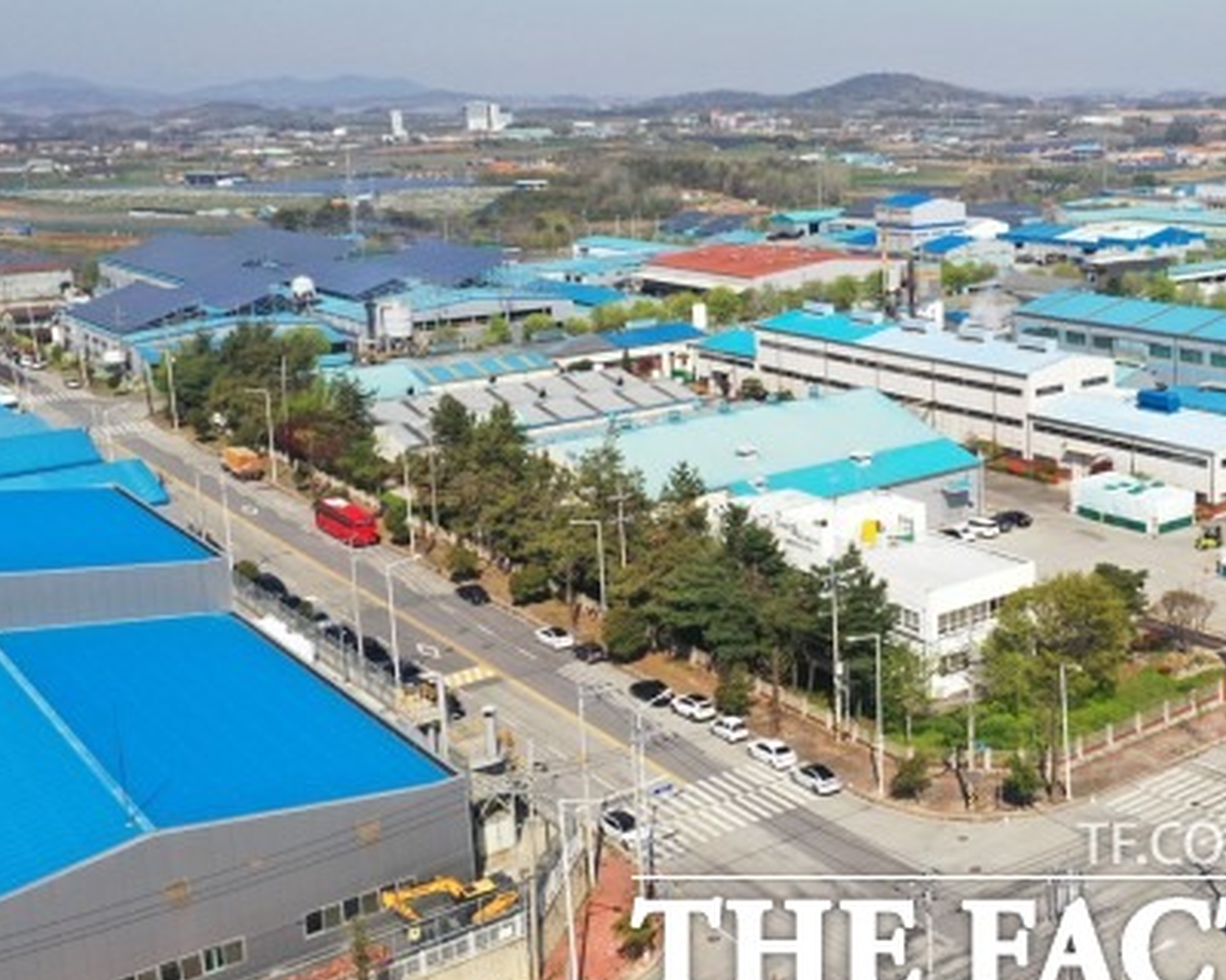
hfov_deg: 42.0
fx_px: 1524
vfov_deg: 35.6
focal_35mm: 42
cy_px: 401
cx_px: 969
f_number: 8
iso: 200
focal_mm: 10.26
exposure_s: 1/60
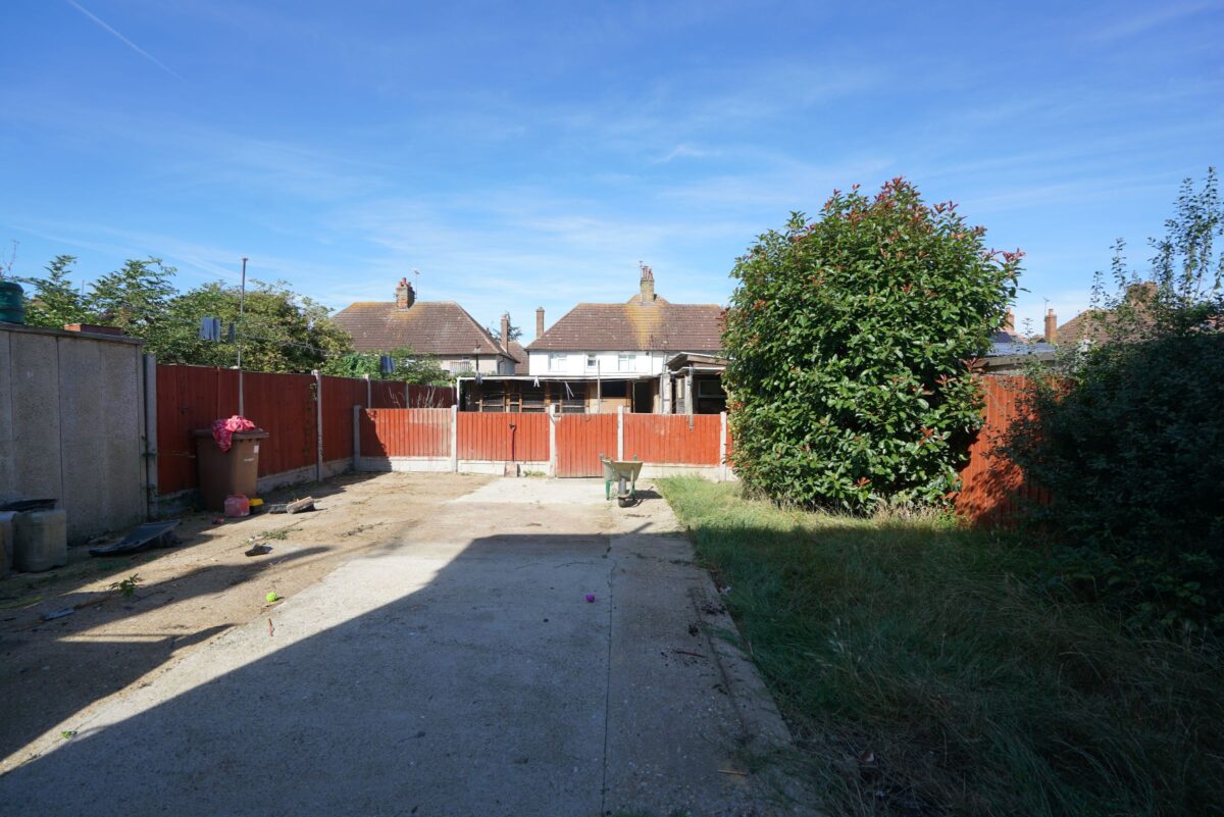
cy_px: 408
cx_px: 612
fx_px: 544
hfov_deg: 96.7
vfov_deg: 73.8
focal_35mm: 16
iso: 100
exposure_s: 1/400
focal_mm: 16
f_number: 5
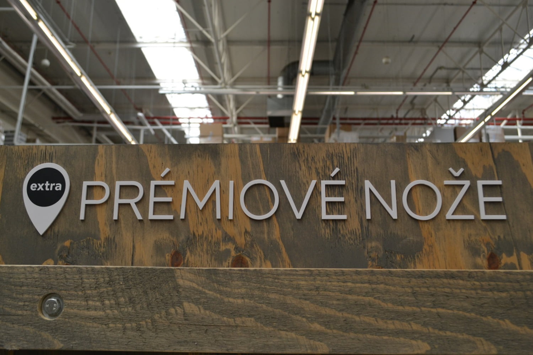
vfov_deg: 40.0
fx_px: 489
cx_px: 266
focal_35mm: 33
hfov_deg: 57.2
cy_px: 178
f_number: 5.6
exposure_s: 1/125
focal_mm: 22
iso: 400
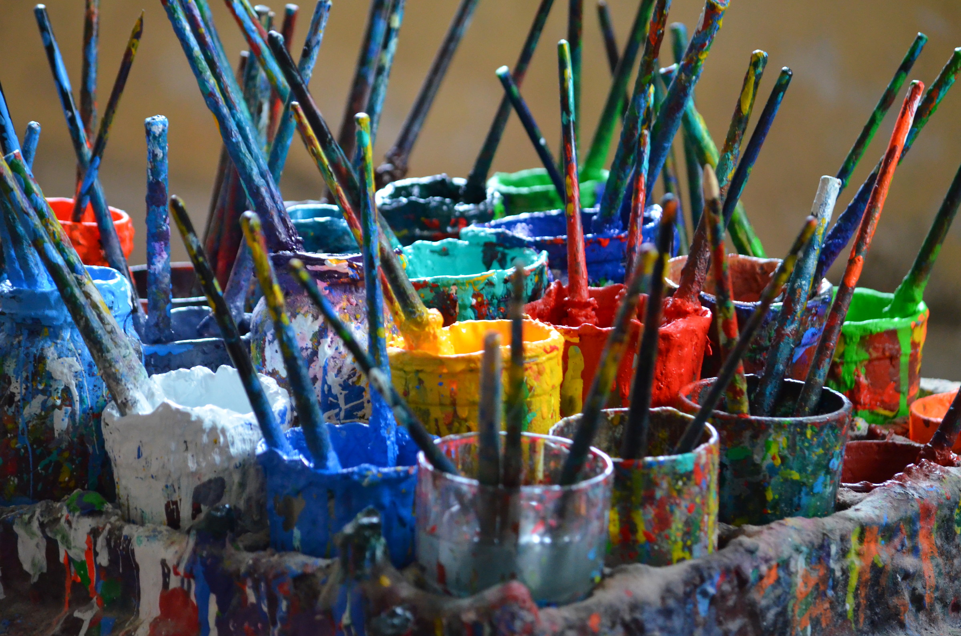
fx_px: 7991
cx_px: 480
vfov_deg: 4.6
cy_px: 318
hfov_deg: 6.9
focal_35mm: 300
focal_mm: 200
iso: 2800
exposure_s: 1/125
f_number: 5
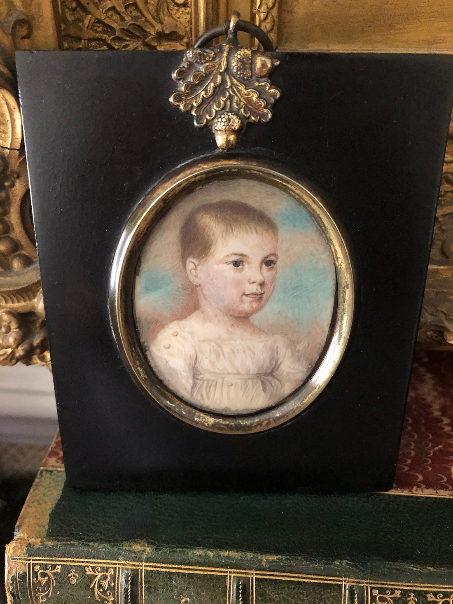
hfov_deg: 49.7
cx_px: 226
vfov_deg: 63.4
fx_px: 489
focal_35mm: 28
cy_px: 302
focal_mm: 4
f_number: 1.8
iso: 100
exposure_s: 1/15
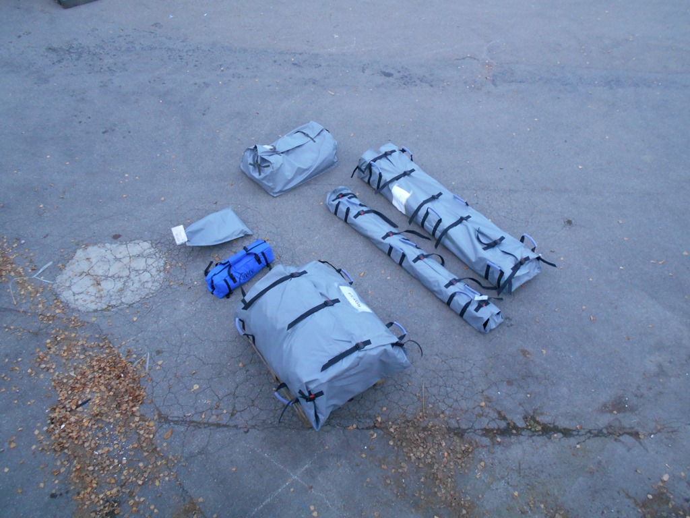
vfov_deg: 46.8
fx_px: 598
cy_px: 259
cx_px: 345
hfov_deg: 60.0
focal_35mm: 30
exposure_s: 1/30
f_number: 3.4
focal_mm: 5.1
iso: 320
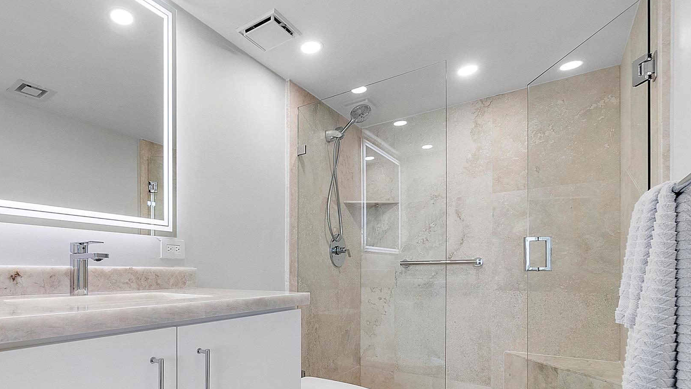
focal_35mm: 20
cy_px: 277
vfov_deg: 54.1
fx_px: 366
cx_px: 257
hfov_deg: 84.9
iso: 250
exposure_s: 1/30
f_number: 8
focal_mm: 10
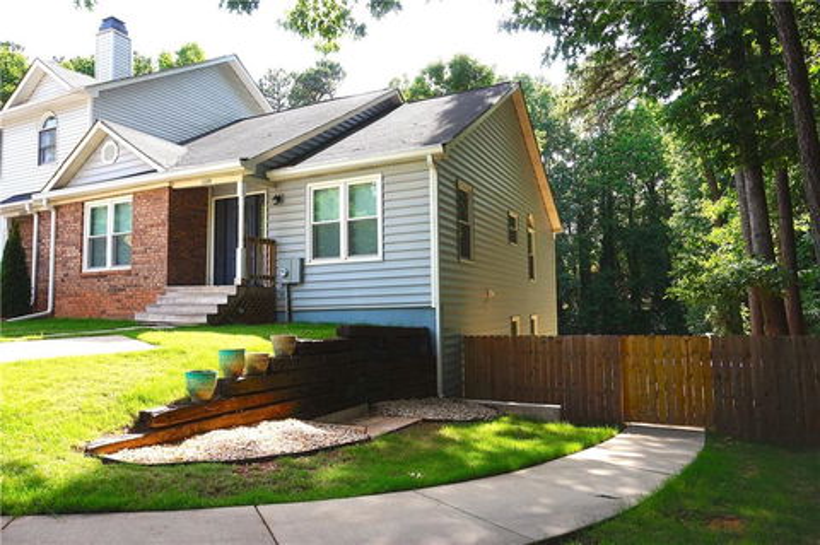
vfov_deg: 53.0
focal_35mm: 24
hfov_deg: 73.8
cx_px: 410
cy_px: 272
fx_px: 546
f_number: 8
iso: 100
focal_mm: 16
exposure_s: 1/60
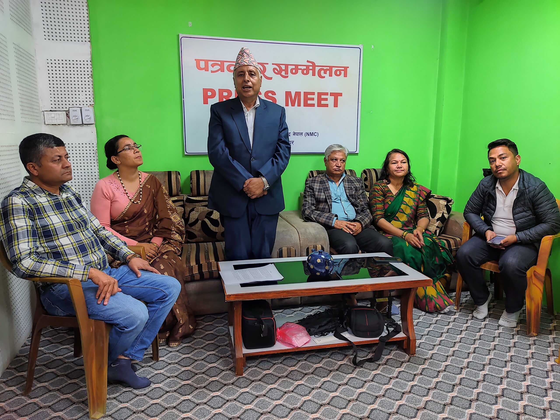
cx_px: 280
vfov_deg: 53.1
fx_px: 421
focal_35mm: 26
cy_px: 210
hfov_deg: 67.3
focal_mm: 4.74
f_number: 1.79
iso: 521
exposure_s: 1/33
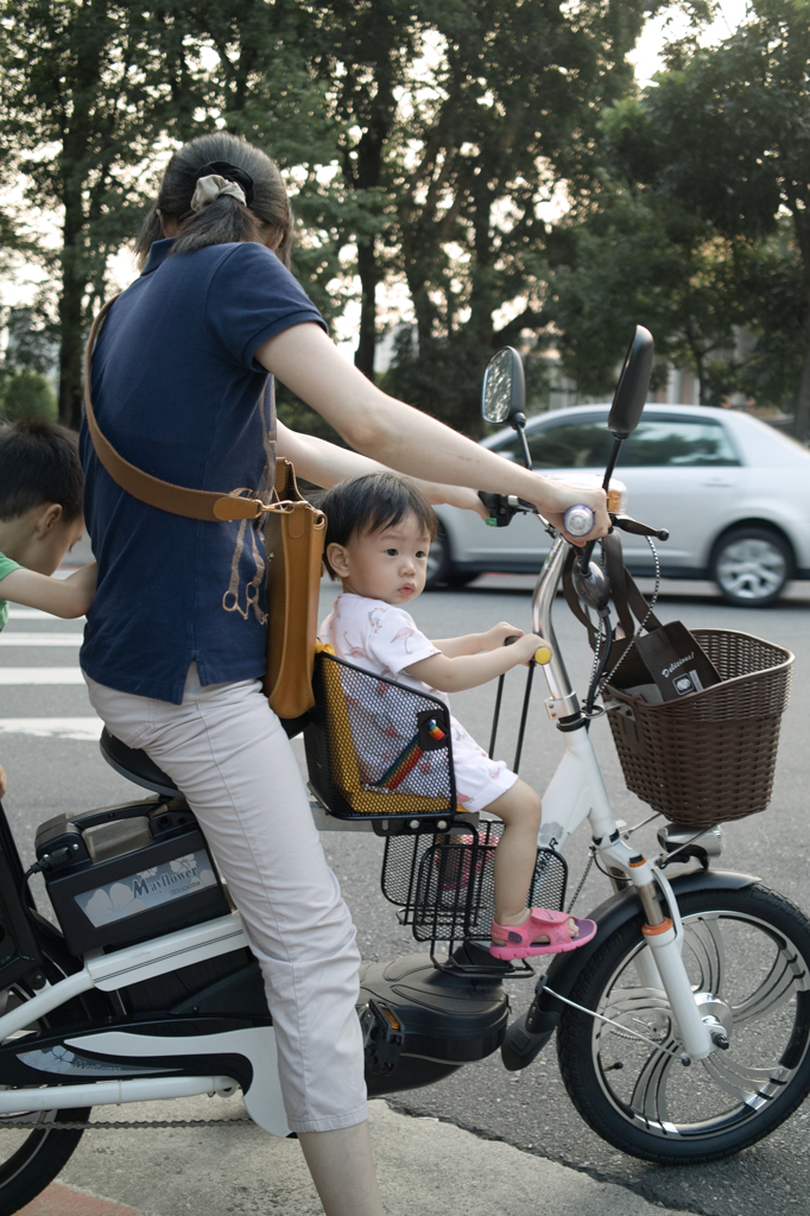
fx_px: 1385
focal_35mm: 41
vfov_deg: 47.4
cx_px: 405
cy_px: 608
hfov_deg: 32.6
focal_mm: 24.2
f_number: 2.8
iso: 100
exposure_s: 1/60
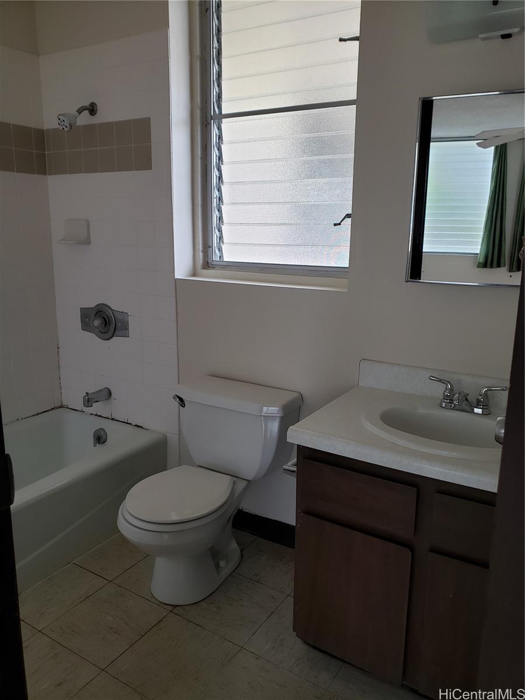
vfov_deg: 67.3
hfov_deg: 53.1
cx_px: 262
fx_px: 526
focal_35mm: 26
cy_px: 350
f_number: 2.4
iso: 80
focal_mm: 4.3
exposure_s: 1/50
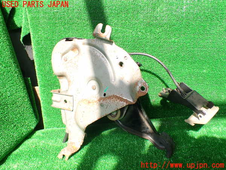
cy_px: 85
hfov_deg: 60.0
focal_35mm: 30
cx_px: 113
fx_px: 196
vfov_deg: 46.8
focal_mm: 5.4
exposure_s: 1/160
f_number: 3.2
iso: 100
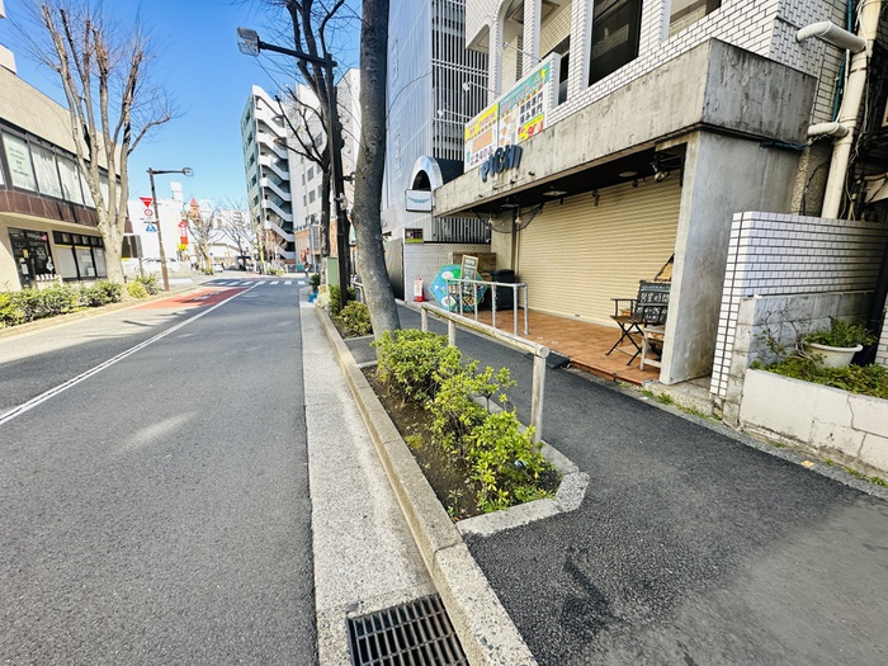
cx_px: 444
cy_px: 333
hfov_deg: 102.1
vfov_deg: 85.7
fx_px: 359
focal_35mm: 14
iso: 40
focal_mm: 2.22
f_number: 2.2
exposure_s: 1/186
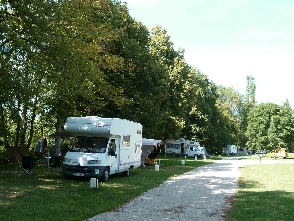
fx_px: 357
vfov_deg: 34.3
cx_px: 147
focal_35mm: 42
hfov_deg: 44.8
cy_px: 110
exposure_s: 1/160
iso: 80
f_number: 3.3
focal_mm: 7.5
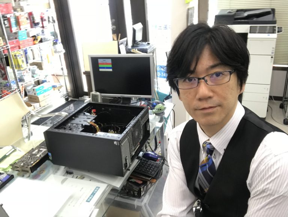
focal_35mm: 32
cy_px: 108
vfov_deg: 44.2
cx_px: 144
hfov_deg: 56.8
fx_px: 266
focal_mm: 2.87
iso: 64
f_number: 2.2
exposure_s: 1/33
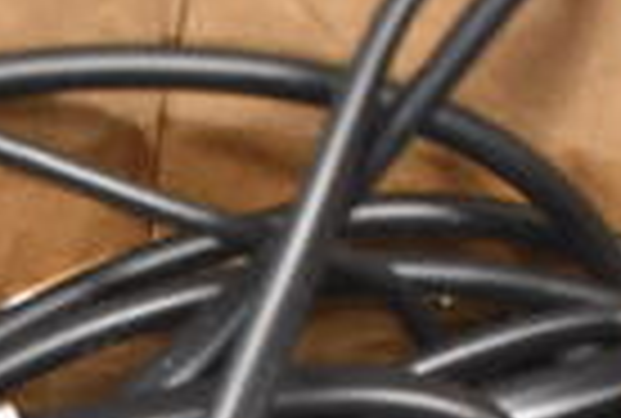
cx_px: 32
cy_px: 867
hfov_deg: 16.8
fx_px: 2059
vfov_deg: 10.5
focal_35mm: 119
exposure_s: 1/30
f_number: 3.5
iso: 1800
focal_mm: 18
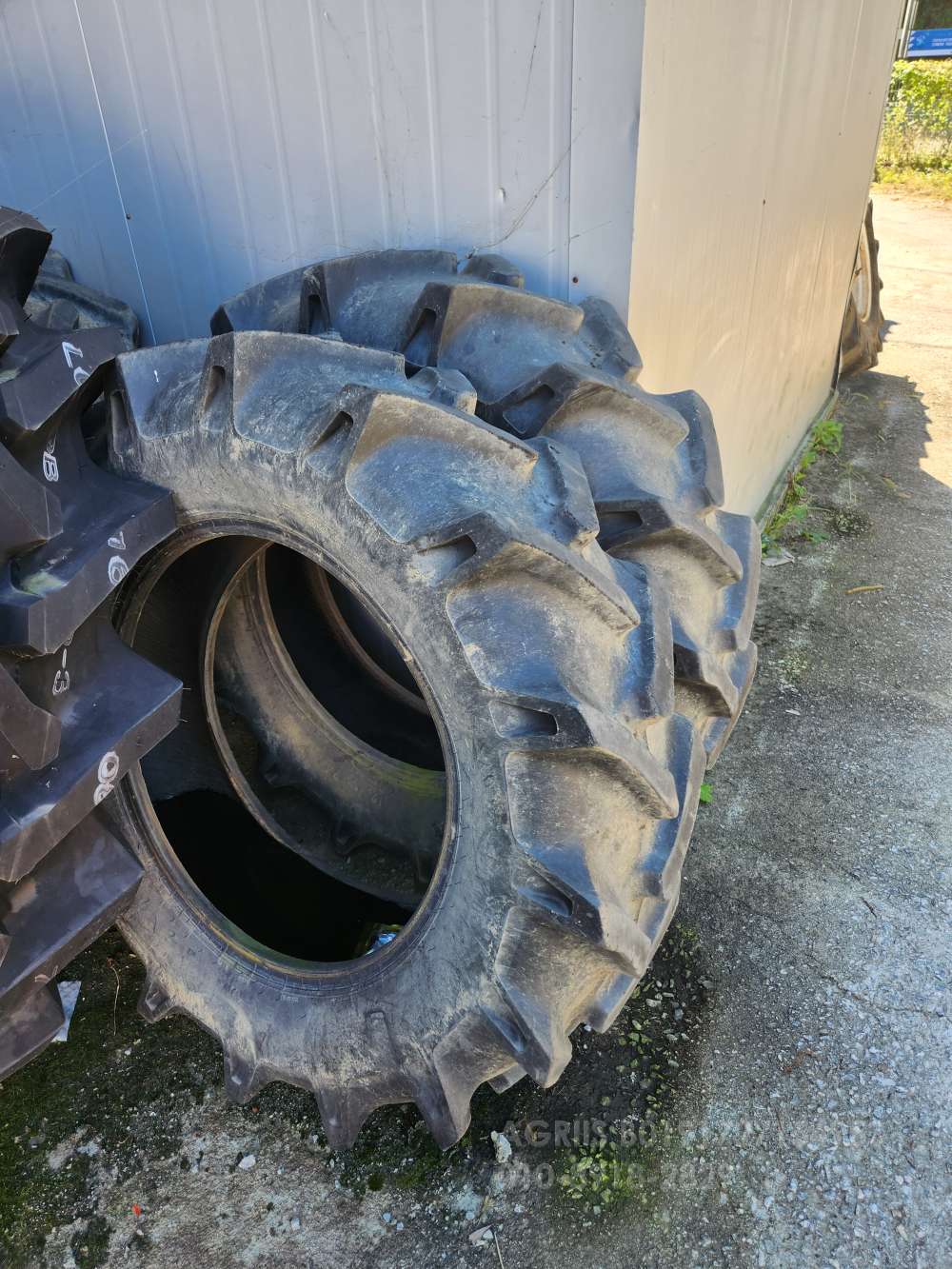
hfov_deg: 58.9
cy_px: 634
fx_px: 843
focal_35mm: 23
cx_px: 476
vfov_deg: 73.9
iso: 40
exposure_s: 1/180
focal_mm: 5.4
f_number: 1.8
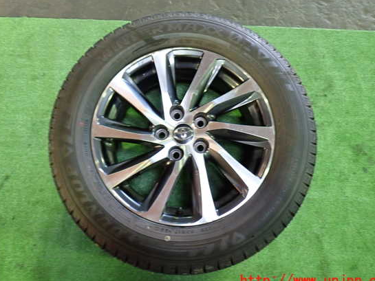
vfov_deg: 43.0
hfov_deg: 55.3
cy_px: 135
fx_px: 358
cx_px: 189
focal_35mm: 33
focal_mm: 5.4
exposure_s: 1/30
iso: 500
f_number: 2.3
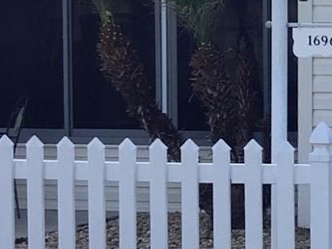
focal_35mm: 144
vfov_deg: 10.3
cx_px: 527
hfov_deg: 12.8
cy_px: 121
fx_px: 1381
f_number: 2.4
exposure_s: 1/791
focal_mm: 3.3
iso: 25
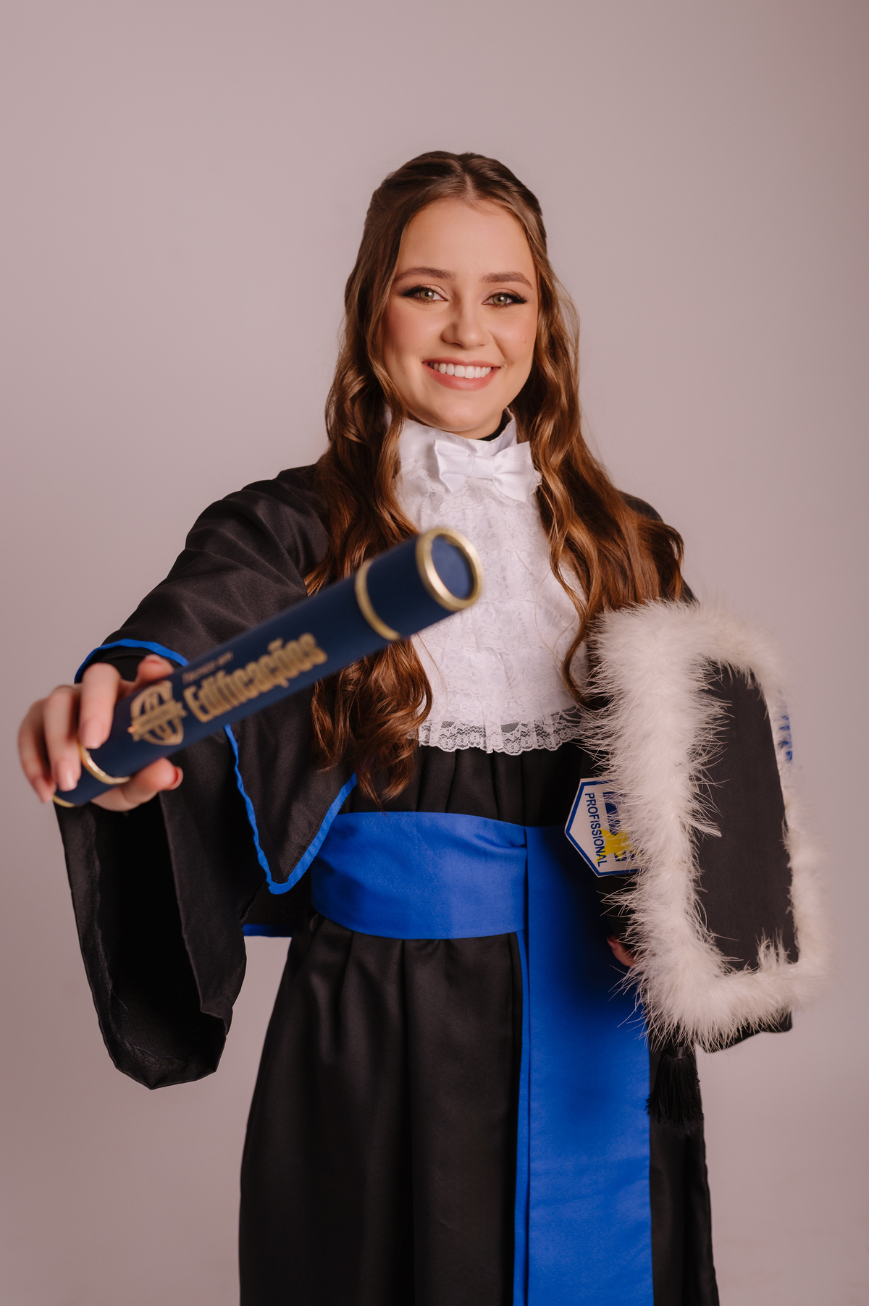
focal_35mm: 50
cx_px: 434
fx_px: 1813
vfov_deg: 39.6
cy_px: 653
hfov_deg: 27.0
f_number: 4.5
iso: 160
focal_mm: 50
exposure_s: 1/160
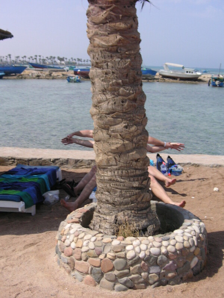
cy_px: 149
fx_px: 431
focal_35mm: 50
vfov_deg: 38.2
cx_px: 112
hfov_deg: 29.1
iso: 50
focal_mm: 8.4
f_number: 8
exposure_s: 1/180
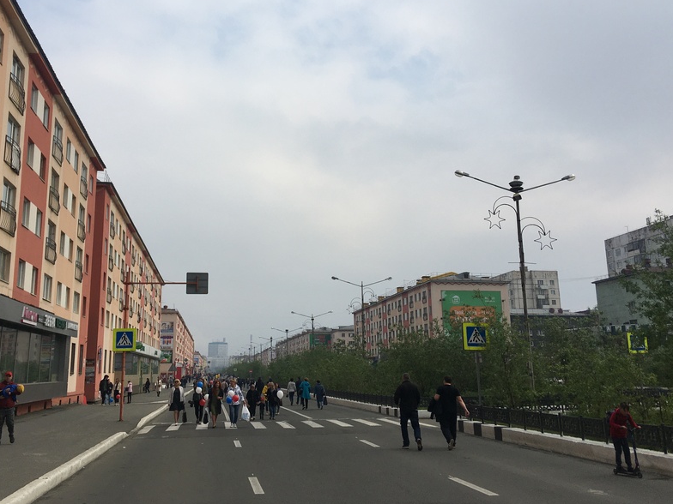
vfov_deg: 38.5
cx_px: 297
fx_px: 719
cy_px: 204
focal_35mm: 37
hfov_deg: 50.0
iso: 25
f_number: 2.2
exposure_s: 1/2198
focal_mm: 4.15
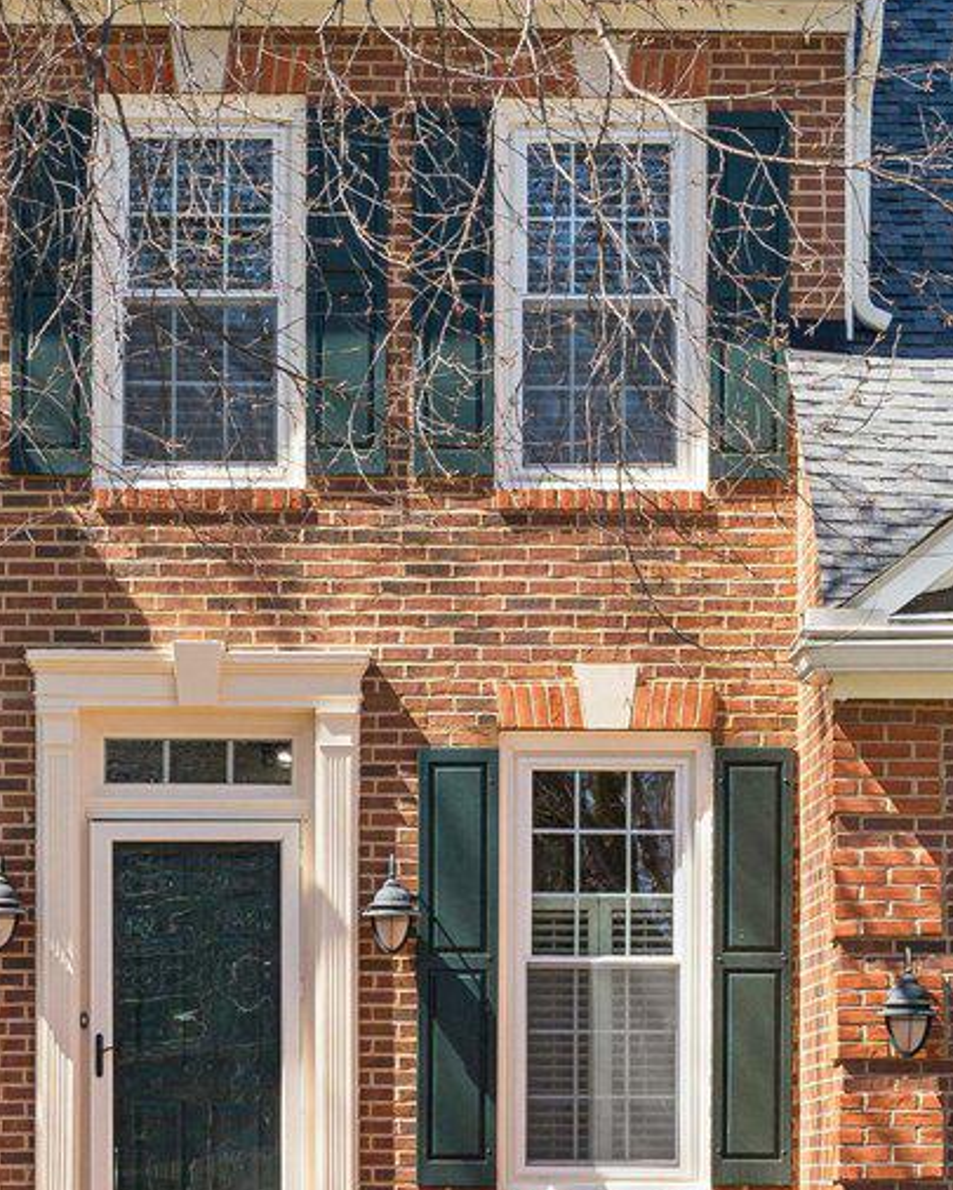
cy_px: 744
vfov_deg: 14.5
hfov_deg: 11.6
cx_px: 405
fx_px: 4688
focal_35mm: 133
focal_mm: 35
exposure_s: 1/250
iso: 200
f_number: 8
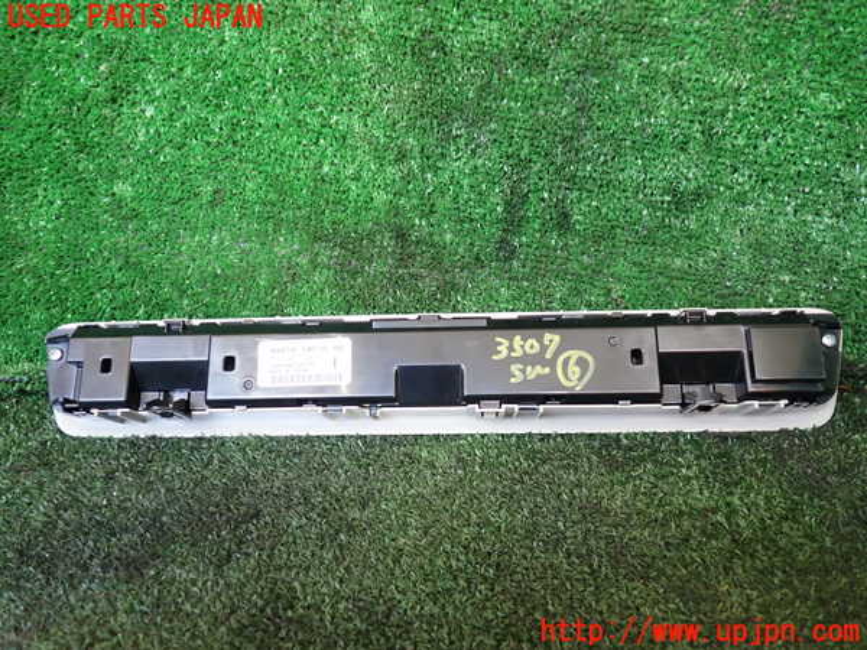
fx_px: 751
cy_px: 325
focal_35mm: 30
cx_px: 434
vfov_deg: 46.8
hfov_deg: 60.0
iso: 200
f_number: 2.3
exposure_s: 1/60
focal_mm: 5.4
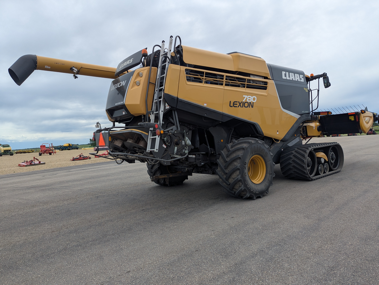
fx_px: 263
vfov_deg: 56.9
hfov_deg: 71.5
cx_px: 190
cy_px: 142
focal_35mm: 24
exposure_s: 1/2309
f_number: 1.85
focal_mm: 6.81
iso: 46
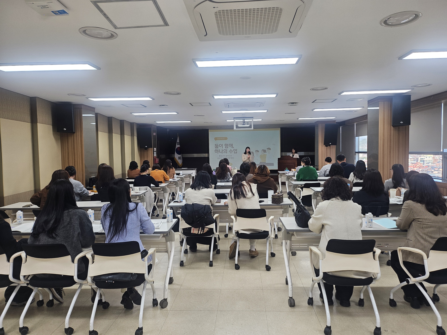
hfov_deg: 71.6
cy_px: 168
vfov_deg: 56.8
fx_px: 310
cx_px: 224
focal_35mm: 24
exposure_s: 1/120
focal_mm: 5
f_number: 1.8
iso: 100
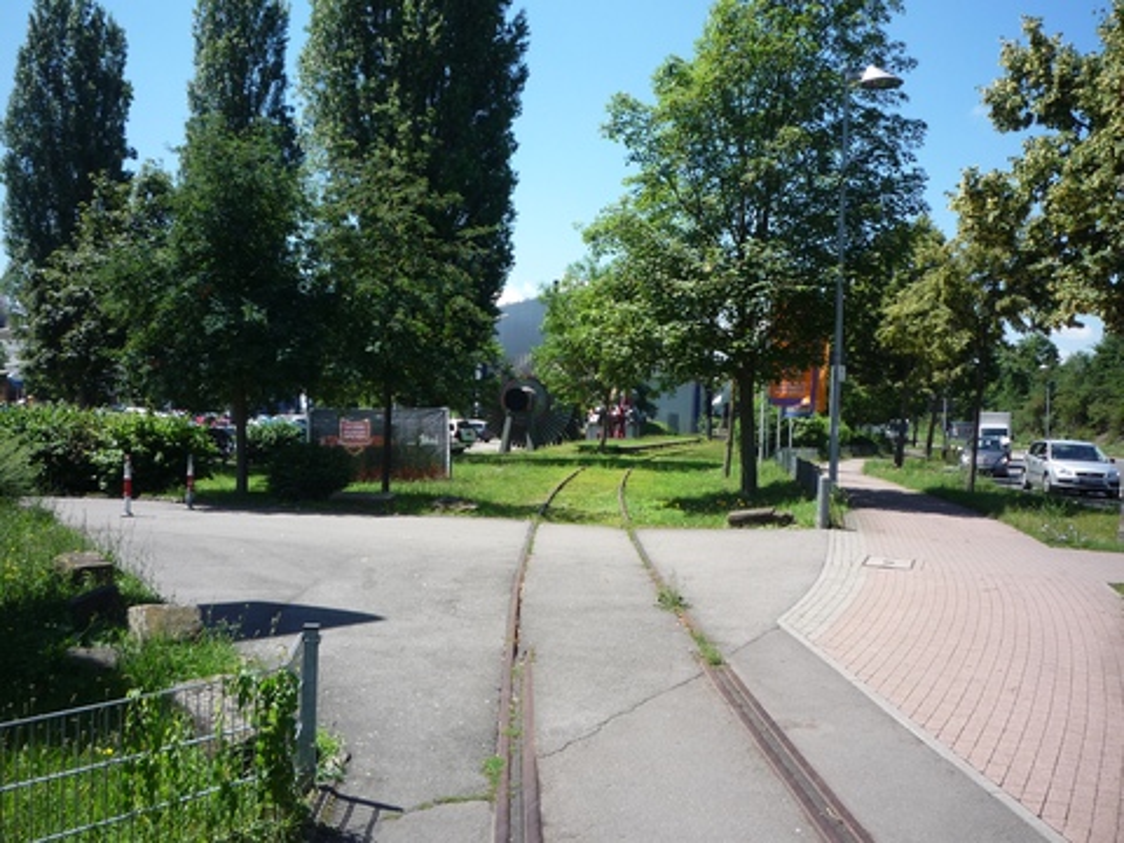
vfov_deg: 44.2
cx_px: 562
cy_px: 422
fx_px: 1039
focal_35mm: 32
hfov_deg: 56.8
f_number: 4
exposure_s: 1/400
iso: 100
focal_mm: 5.2
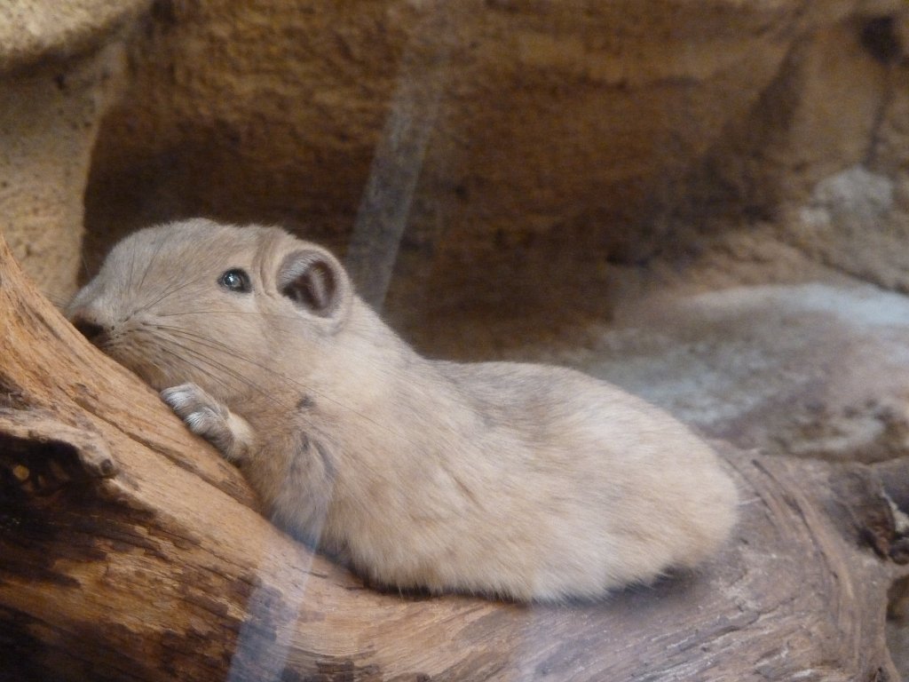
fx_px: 5147
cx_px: 454
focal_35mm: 196
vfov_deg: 7.6
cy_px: 341
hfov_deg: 10.1
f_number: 4.5
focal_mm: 32.1
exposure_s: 1/30
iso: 800
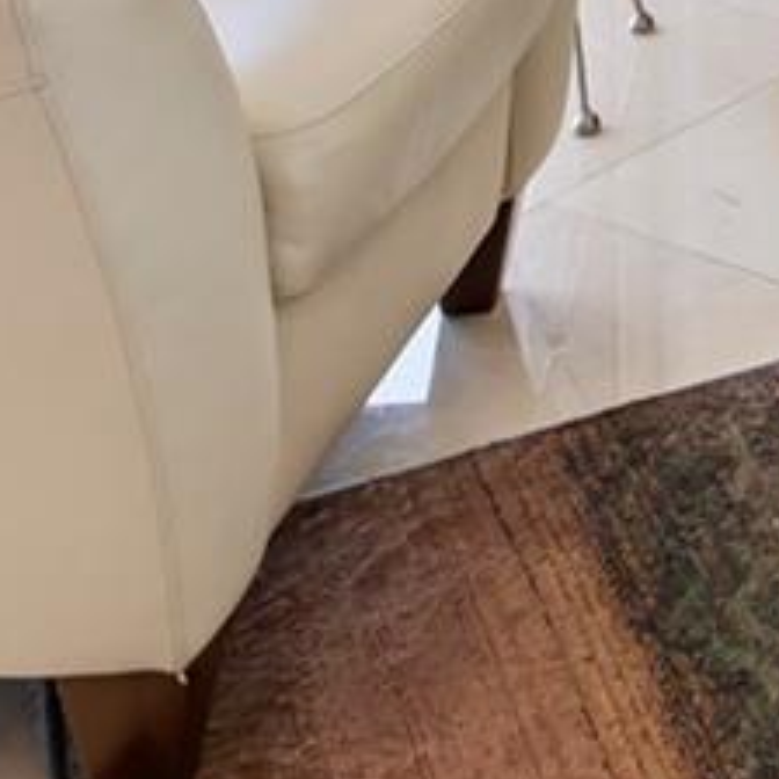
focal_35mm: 97
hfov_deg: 15.3
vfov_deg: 13.7
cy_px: -995
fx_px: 2470
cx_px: 1436
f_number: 4.5
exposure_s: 1/20
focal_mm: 16
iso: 320
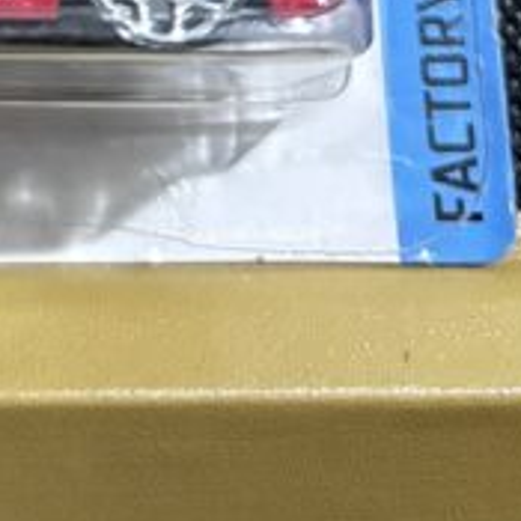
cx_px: -211
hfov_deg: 15.5
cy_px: -494
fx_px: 1788
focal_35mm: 105
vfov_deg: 14.1
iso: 1000
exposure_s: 1/28
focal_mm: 5.96
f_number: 1.6
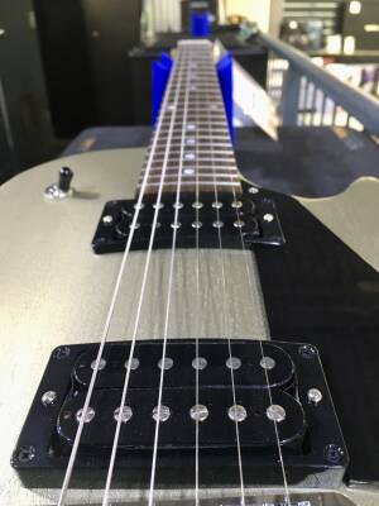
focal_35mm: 29
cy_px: 253
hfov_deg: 48.2
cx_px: 190
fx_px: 423
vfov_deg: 61.7
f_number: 2.2
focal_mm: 4.15
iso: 200
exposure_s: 1/15
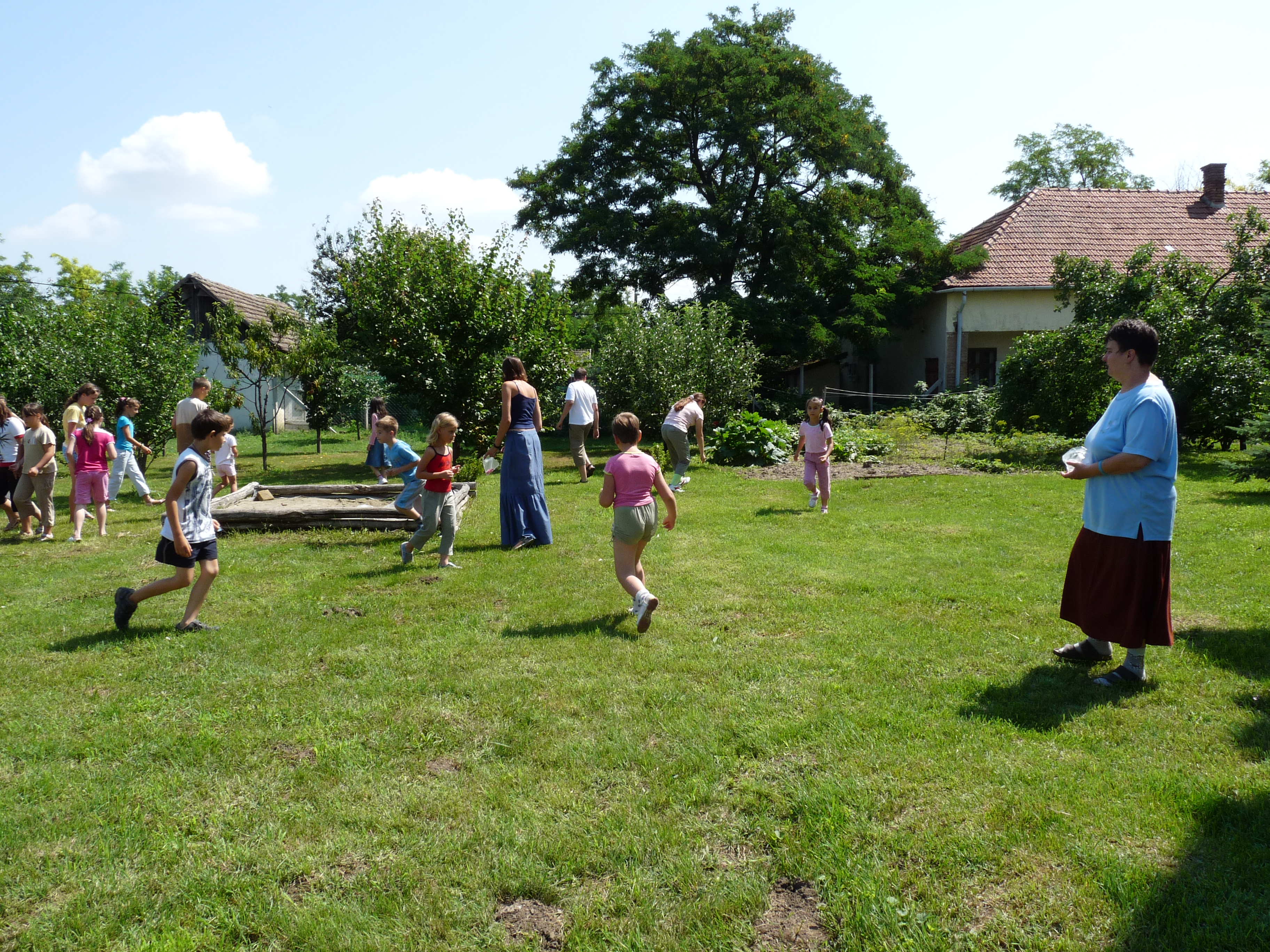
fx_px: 991
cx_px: 635
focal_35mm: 27
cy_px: 476
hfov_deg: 65.3
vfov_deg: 51.4
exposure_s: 1/250
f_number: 5.6
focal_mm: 4.8
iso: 100
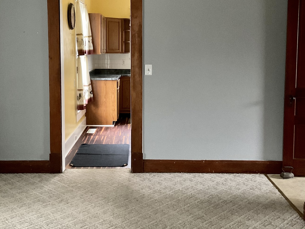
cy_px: 78
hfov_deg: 42.0
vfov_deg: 32.0
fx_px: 396
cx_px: 137
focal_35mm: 45
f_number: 1.8
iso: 500
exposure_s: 1/24
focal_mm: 3
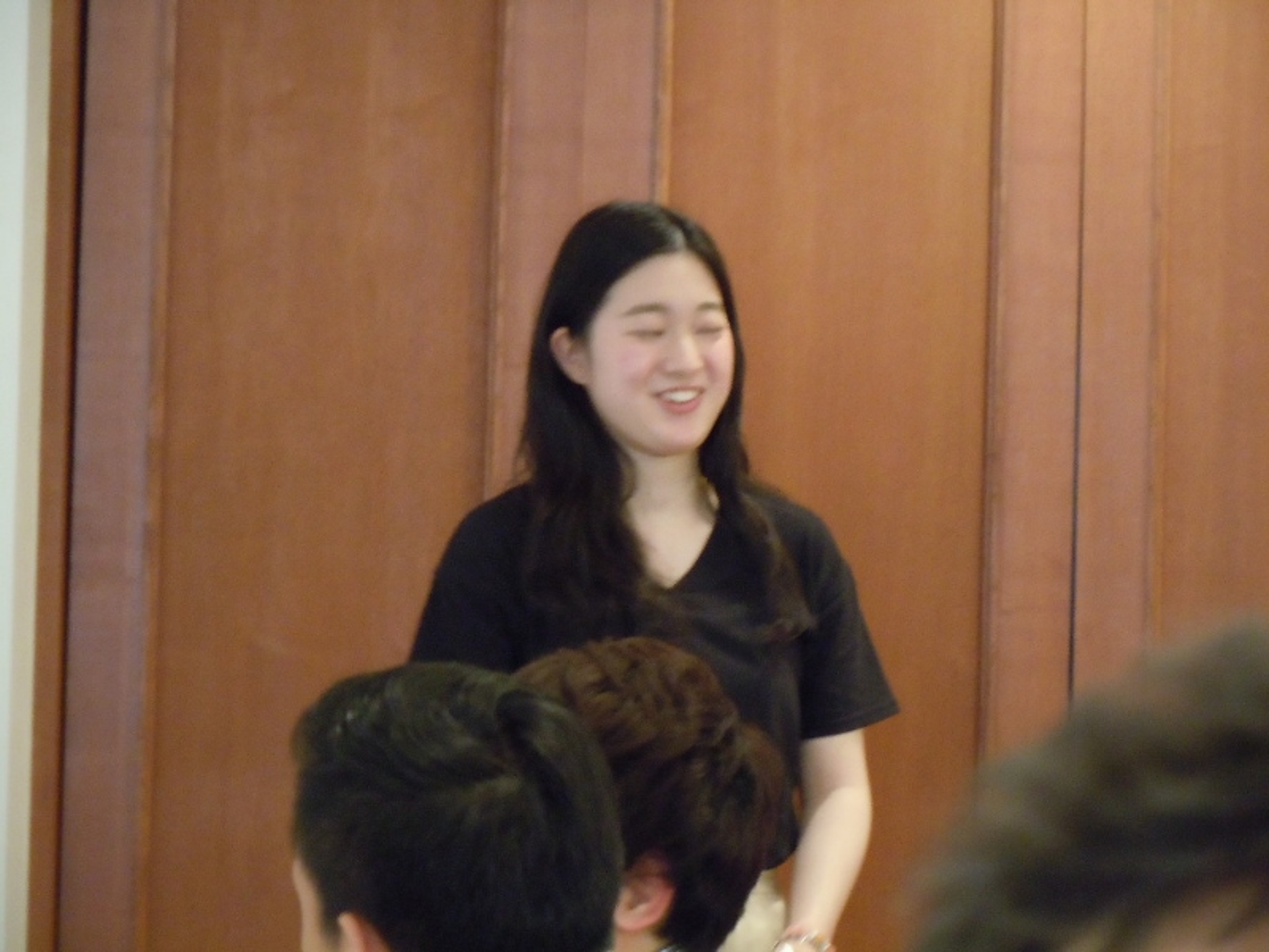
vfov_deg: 8.5
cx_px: 634
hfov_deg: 11.4
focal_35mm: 174
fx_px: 6379
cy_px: 476
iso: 800
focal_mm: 31.4
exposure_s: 1/10
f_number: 4.6
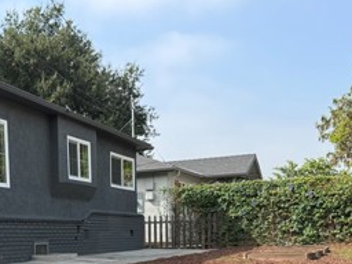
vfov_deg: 22.7
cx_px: 62
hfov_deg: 31.2
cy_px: 304
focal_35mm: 60
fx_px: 610
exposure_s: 1/1901
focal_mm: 6.76
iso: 80
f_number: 1.78
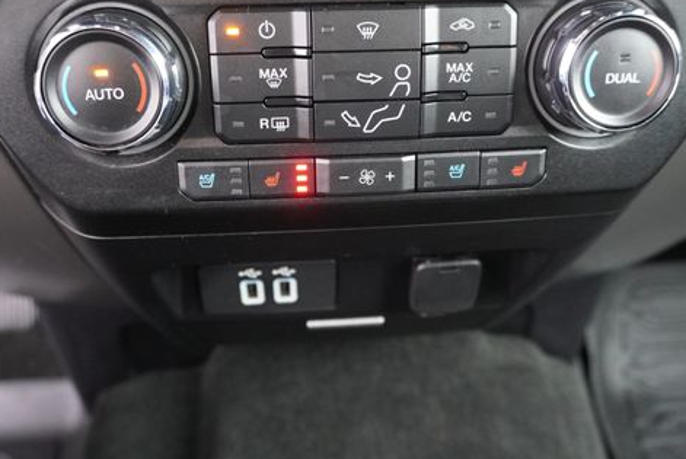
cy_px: 175
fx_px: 661
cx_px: 341
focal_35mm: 35
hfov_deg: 54.8
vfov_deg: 38.0
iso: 2500
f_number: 3.5
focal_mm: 17
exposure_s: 1/60
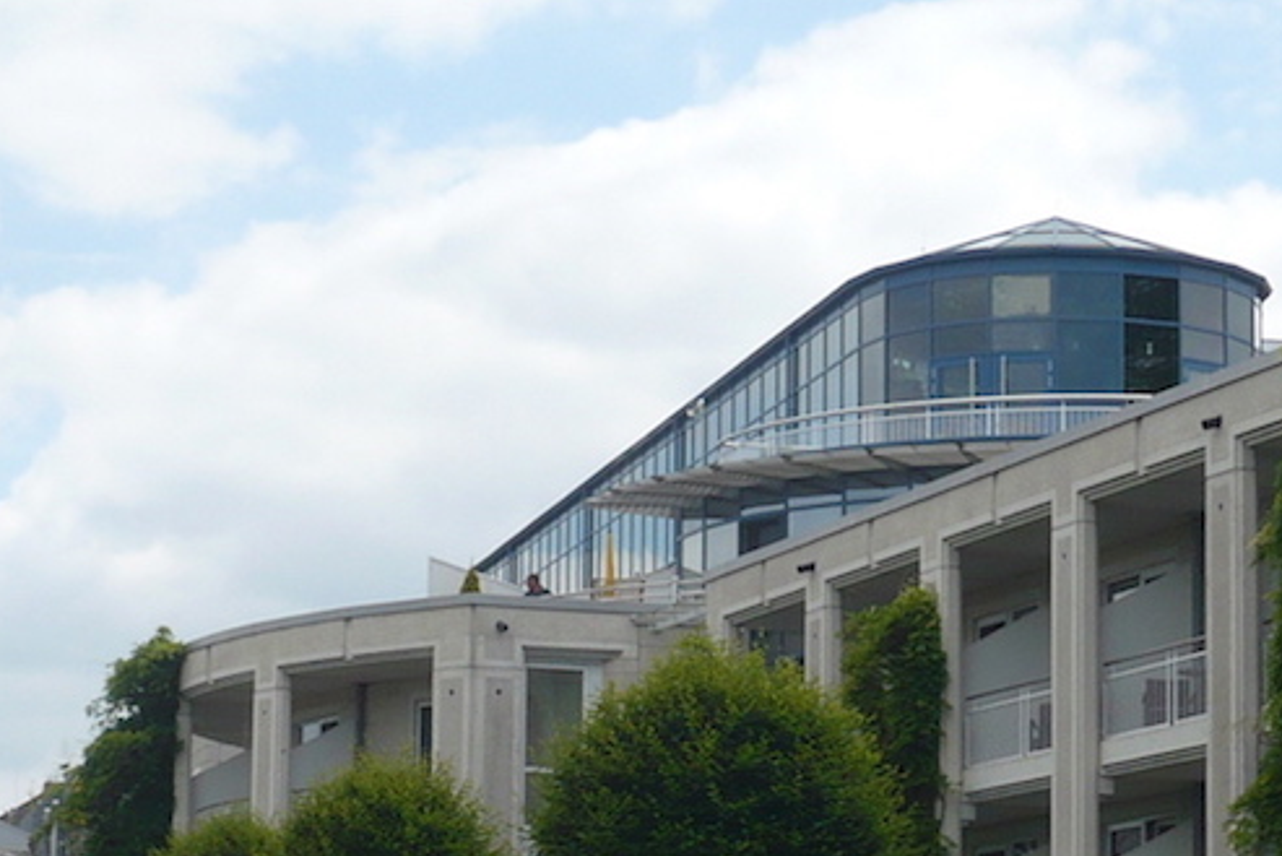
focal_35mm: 124
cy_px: 679
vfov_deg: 11.0
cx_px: 759
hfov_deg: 16.5
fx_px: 4417
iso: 100
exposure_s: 1/200
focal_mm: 8.3
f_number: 10
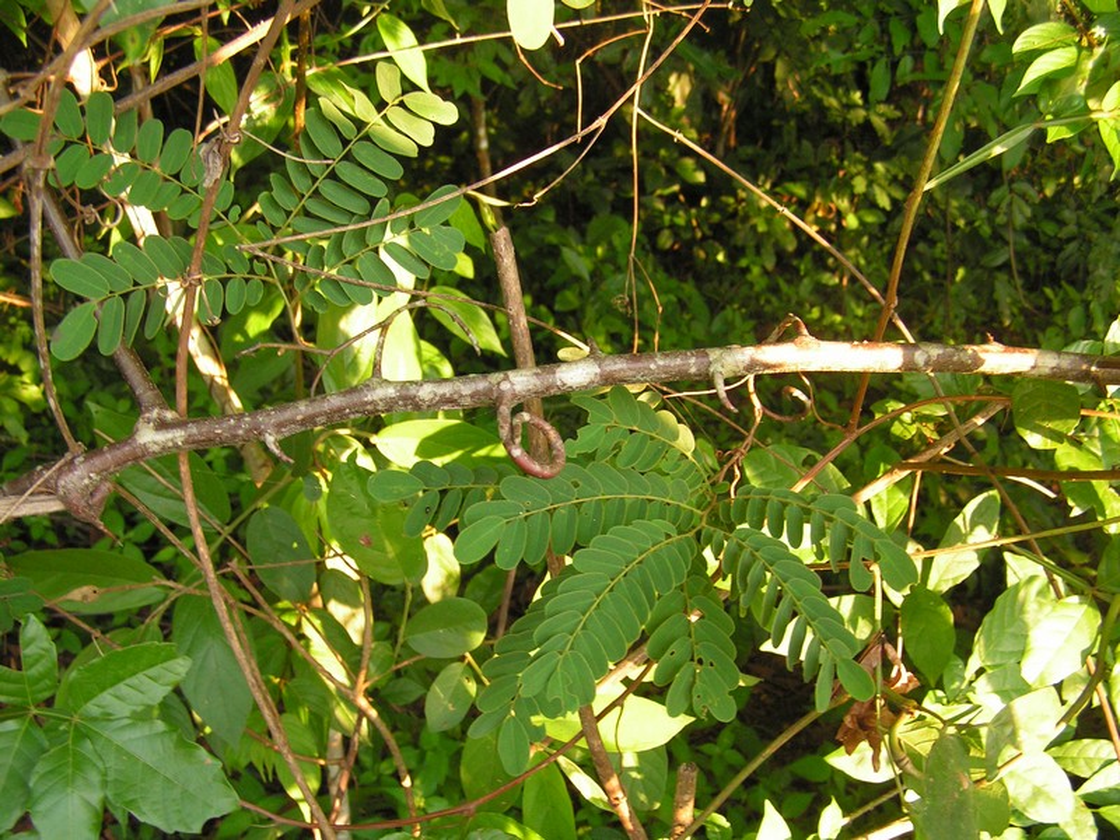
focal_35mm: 38
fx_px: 1229
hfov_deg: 49.0
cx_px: 560
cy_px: 420
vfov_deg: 37.7
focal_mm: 6.3
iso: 100
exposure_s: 1/40
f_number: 2.8
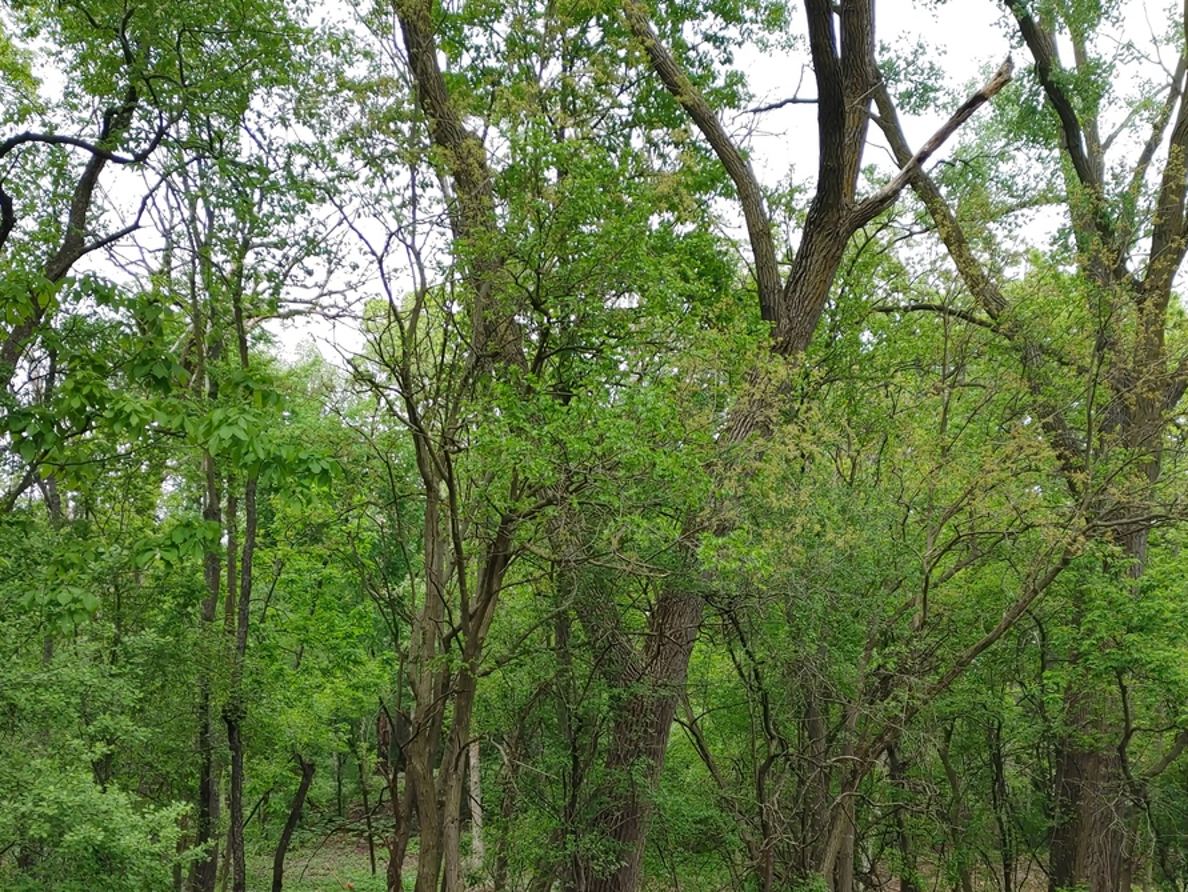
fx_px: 1442
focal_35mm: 42
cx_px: 583
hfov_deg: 44.8
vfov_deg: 33.8
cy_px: 653
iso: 50
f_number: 1.8
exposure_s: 1/420
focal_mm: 5.58
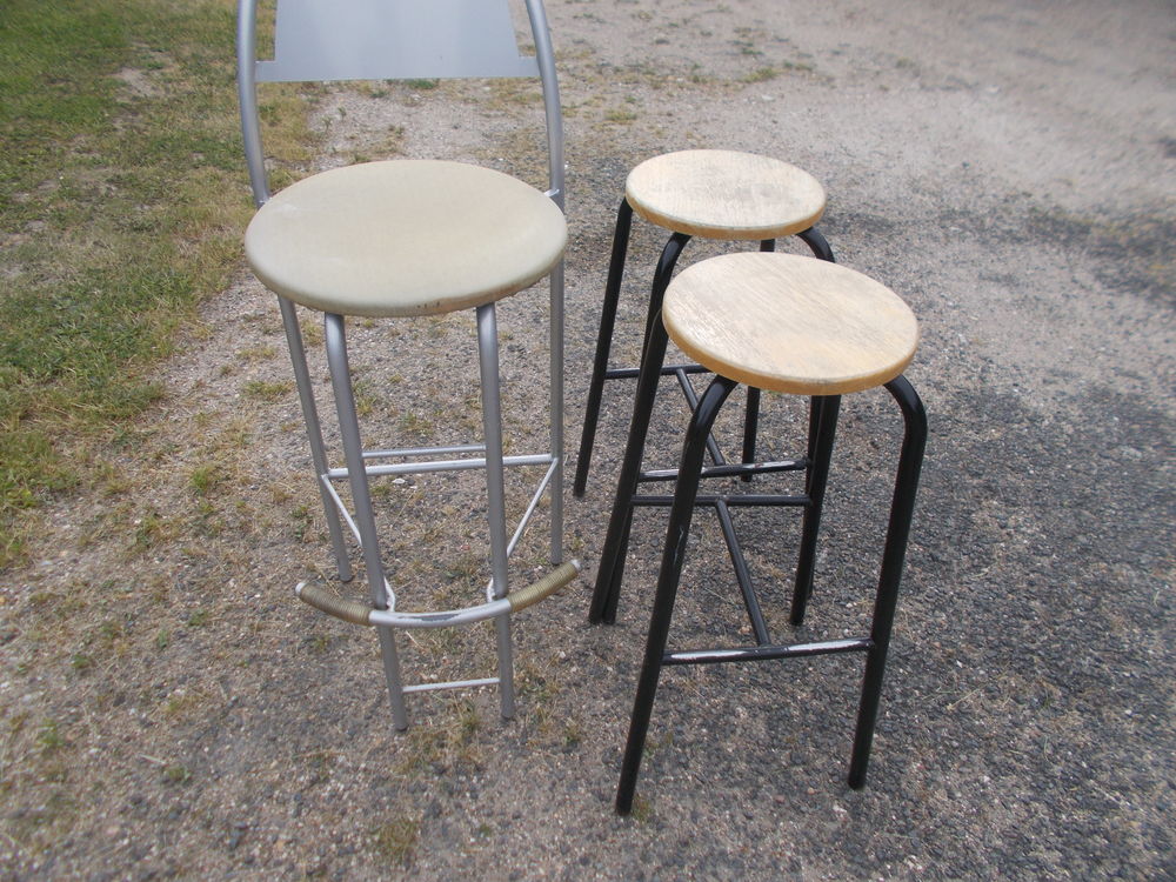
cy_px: 441
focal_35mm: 26
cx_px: 588
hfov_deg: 67.3
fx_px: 883
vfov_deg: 53.1
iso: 80
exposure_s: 1/80
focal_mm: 4.6
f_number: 8
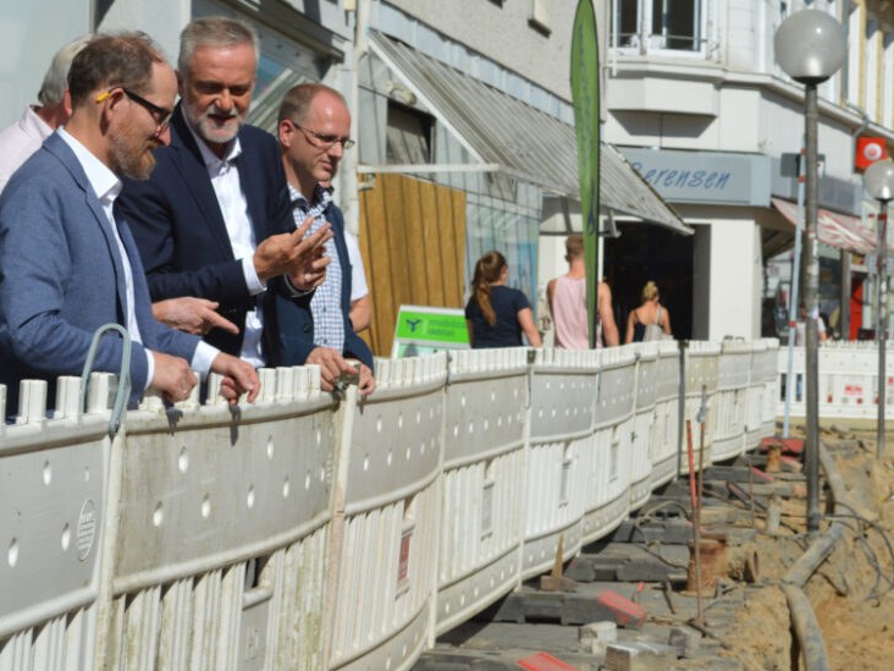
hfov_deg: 18.5
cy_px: 232
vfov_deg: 13.9
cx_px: 598
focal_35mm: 106
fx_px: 2738
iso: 100
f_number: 10
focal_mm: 46
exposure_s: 1/400
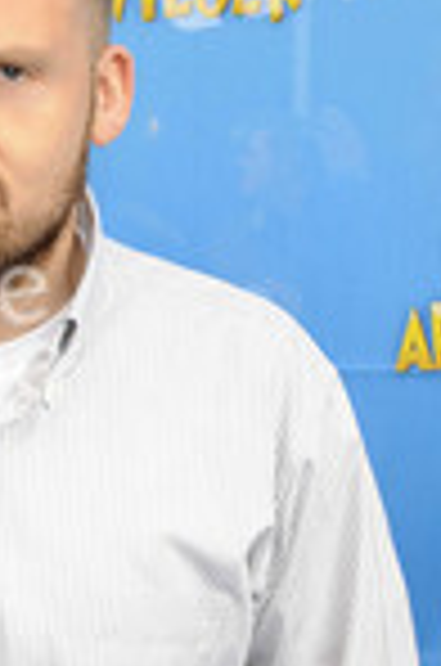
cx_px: -36
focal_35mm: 130
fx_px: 2400
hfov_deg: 10.4
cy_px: 598
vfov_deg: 15.6
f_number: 7.1
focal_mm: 48
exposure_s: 1/160
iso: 400
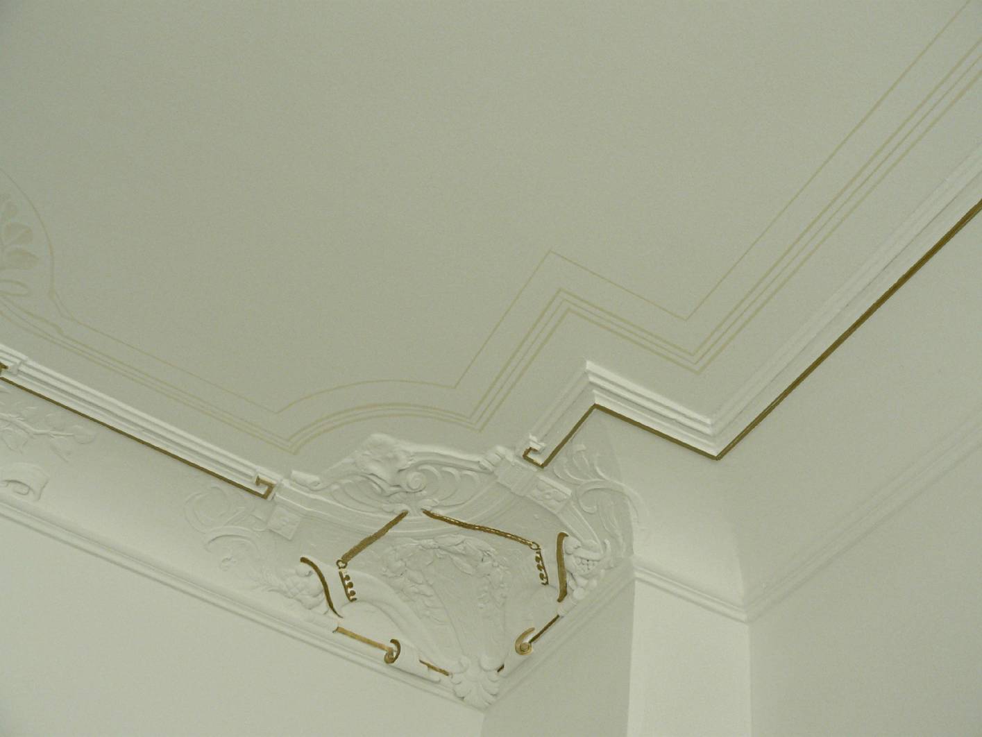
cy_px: 368
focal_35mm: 36
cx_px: 491
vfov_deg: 39.7
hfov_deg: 51.3
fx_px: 1022
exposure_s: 1/100
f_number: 3.6
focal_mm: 6
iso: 100
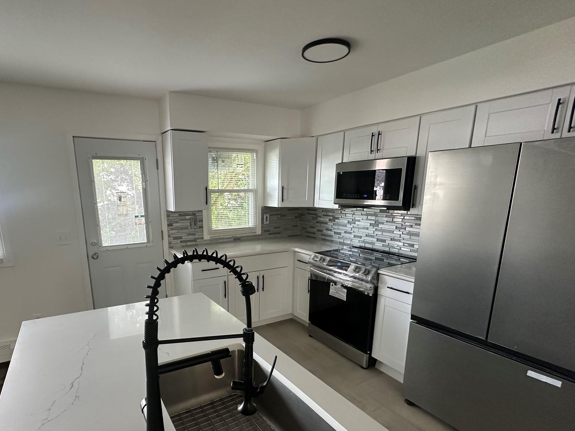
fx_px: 316
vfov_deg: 67.9
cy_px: 262
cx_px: 236
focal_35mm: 19
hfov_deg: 83.8
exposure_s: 1/83
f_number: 2.2
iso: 320
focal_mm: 2.22
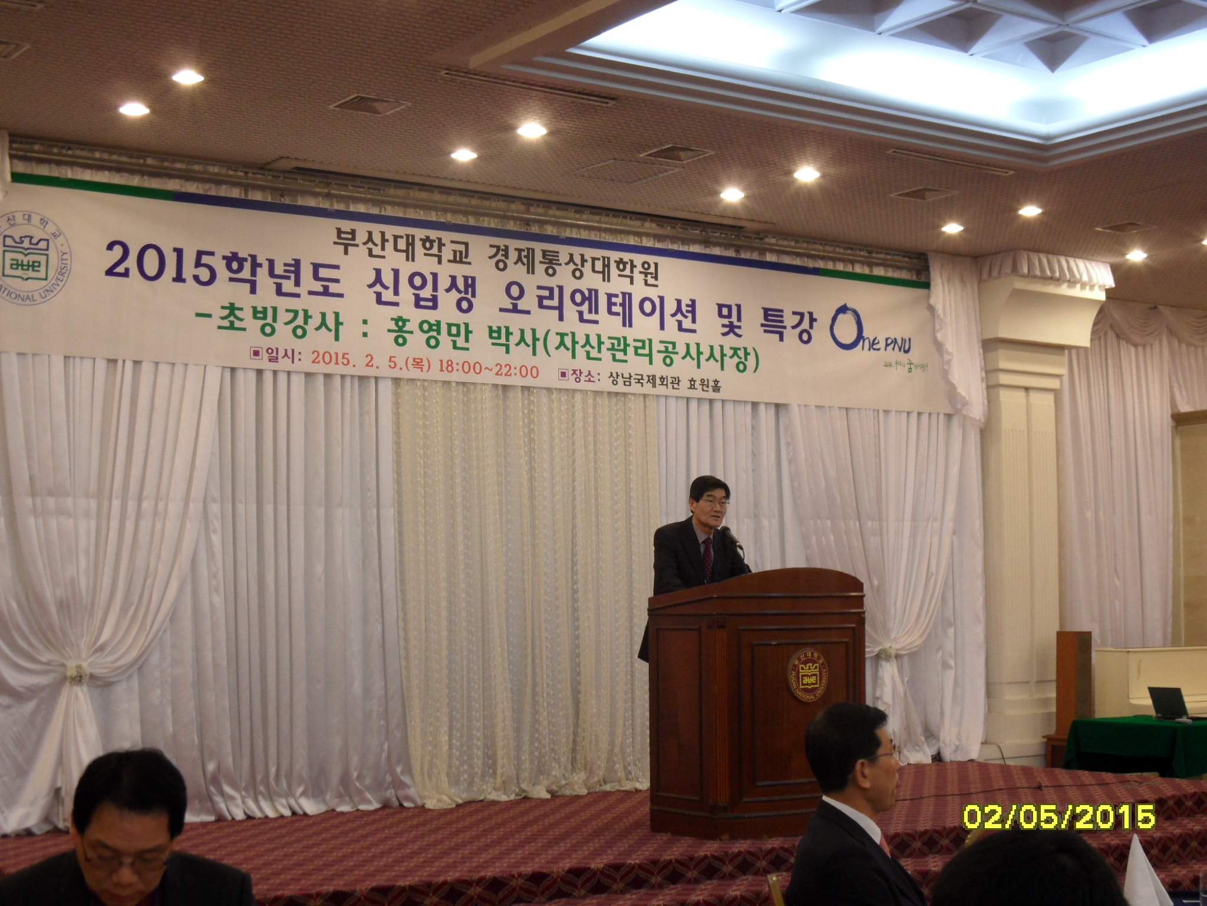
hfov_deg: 38.2
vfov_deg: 29.1
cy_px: 453
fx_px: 1743
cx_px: 604
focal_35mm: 50
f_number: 3.8
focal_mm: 8.2
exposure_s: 1/20
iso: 200
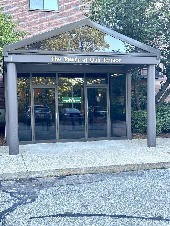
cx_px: 85
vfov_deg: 39.7
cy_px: 113
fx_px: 314
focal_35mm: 48
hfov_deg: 30.3
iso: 64
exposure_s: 1/121
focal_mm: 6.76
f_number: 1.78
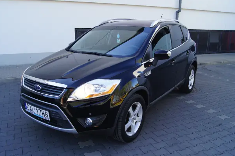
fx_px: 209
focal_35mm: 32
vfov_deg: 41.1
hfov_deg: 58.7
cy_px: 81
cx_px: 114
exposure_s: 1/50
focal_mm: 20
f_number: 6.3
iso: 100
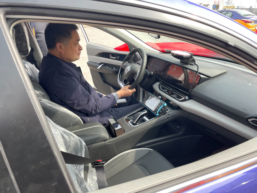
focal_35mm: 26
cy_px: 96
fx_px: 193
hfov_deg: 67.3
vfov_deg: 53.1
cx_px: 128
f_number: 1.6
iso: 32
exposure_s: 1/206
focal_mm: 4.2
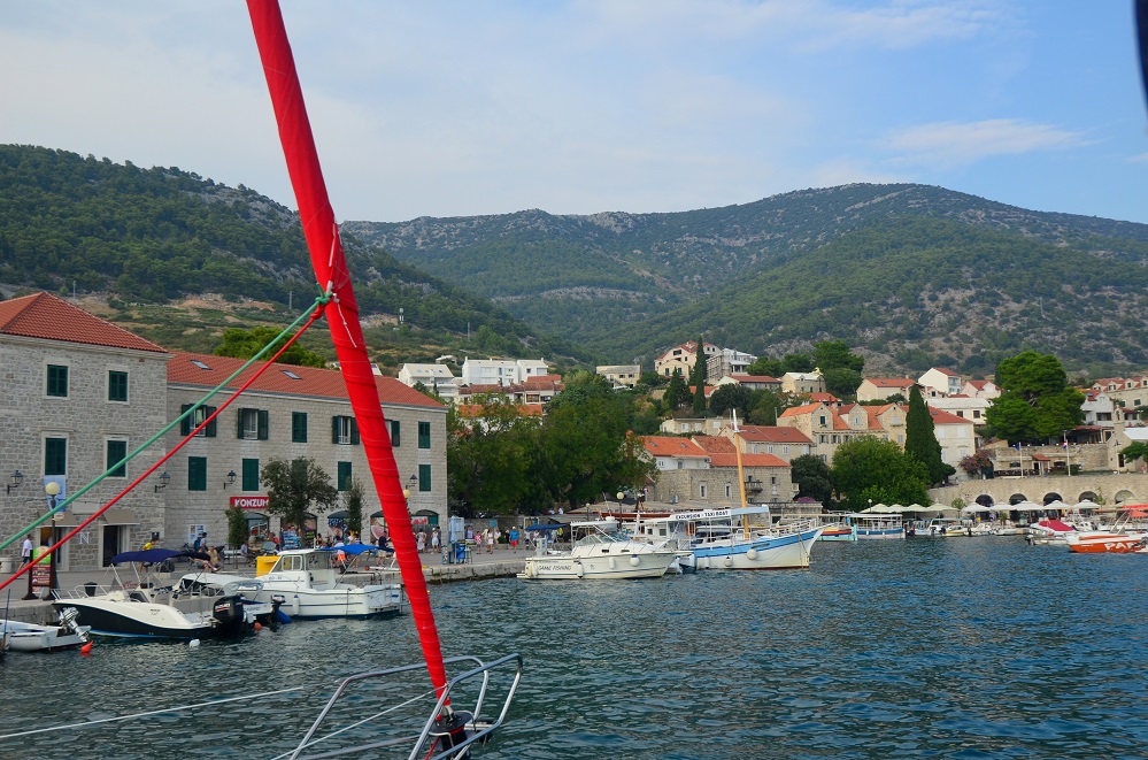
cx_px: 574
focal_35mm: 36
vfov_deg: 36.7
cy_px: 380
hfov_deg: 53.2
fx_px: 1145
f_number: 5.6
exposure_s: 1/1000
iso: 400
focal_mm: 24
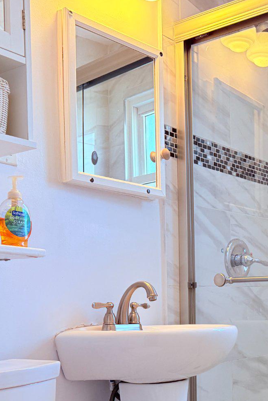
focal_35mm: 52
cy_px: 308
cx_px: 228
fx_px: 581
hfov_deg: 25.4
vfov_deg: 37.1
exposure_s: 1/198
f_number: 1.78
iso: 200
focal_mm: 6.76
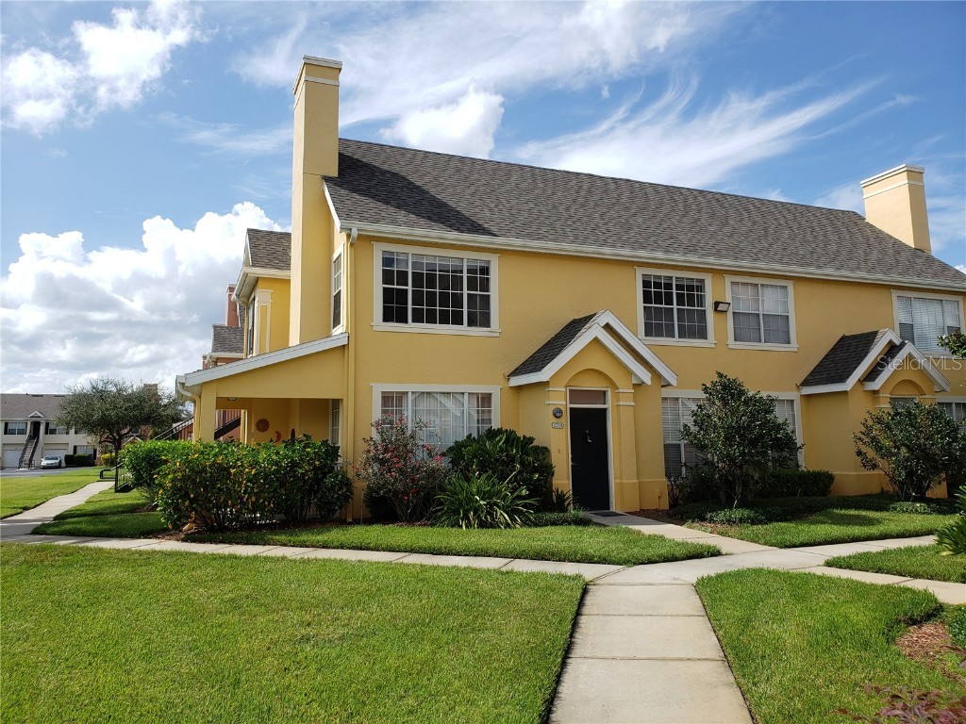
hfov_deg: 67.3
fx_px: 726
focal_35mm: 26
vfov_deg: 53.1
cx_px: 483
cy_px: 362
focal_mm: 4.3
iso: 50
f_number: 2.4
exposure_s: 1/1580
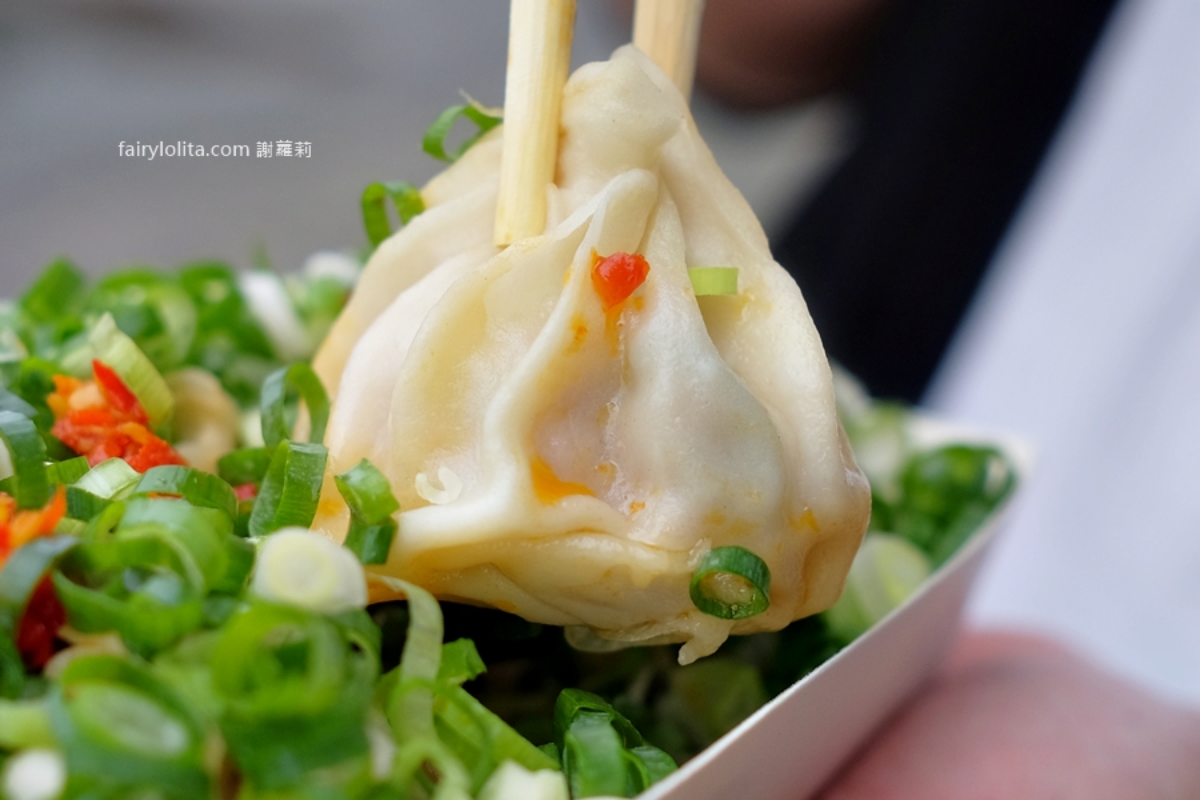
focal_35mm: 35
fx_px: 1167
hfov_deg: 54.4
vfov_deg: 37.9
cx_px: 600
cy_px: 400
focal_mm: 23
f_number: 2.8
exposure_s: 1/800
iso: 200
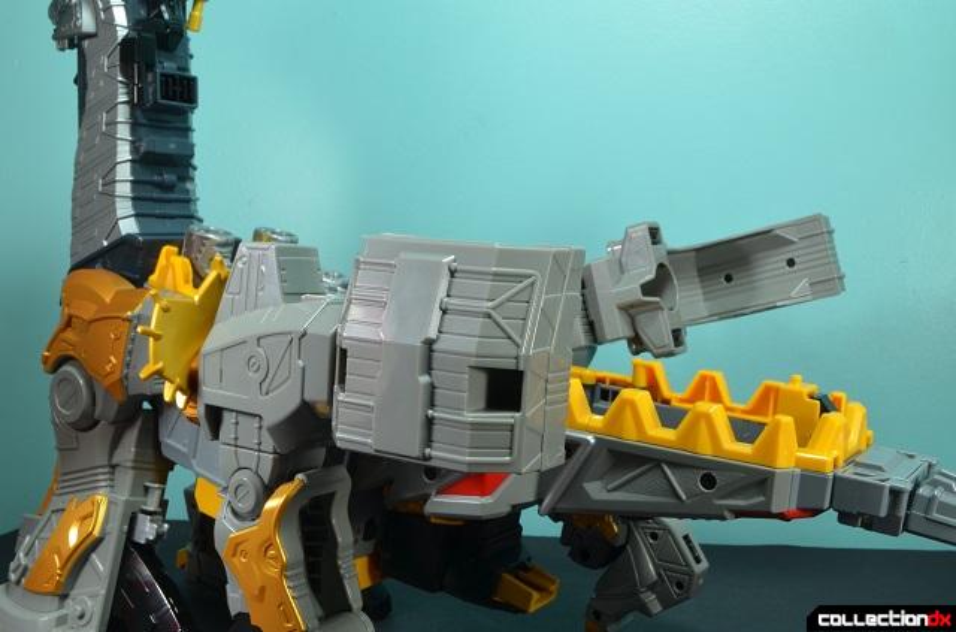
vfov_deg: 31.7
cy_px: 316
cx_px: 478
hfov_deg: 46.5
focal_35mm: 42
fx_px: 1112
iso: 100
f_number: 20
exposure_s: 1
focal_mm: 28
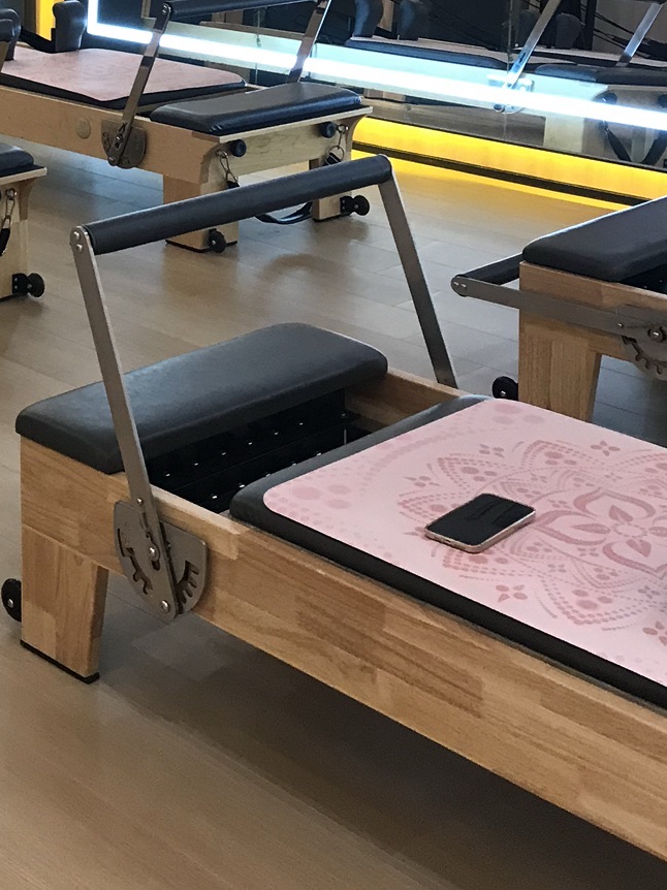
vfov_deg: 27.1
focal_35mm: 65
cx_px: -36
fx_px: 1671
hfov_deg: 21.6
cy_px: -109
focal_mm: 3.99
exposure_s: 1/17
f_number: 1.8
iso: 50
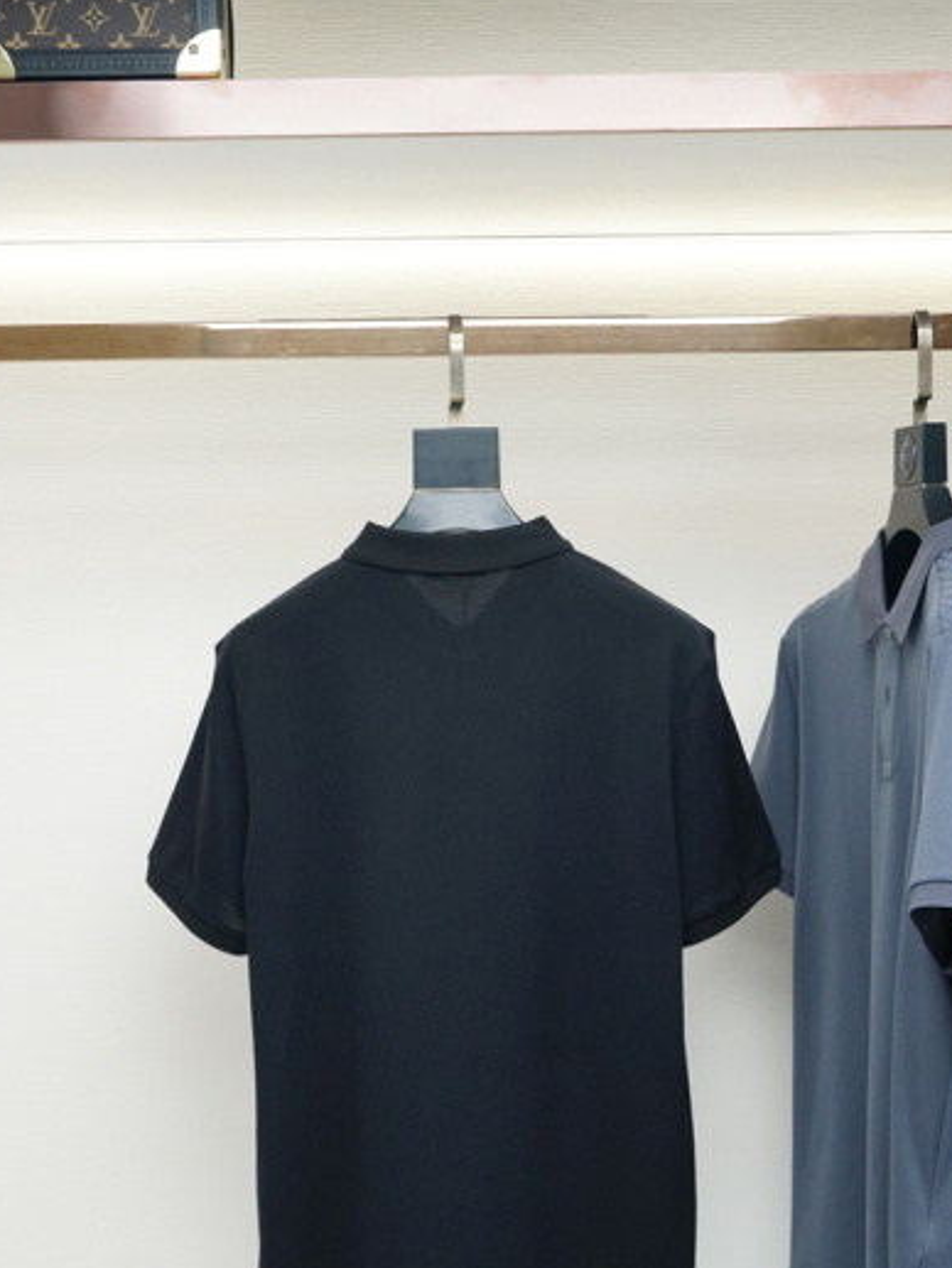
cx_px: 465
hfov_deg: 22.7
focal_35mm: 65
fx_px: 2373
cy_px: 912
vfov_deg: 29.6
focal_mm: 29
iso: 640
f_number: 4
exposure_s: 1/250
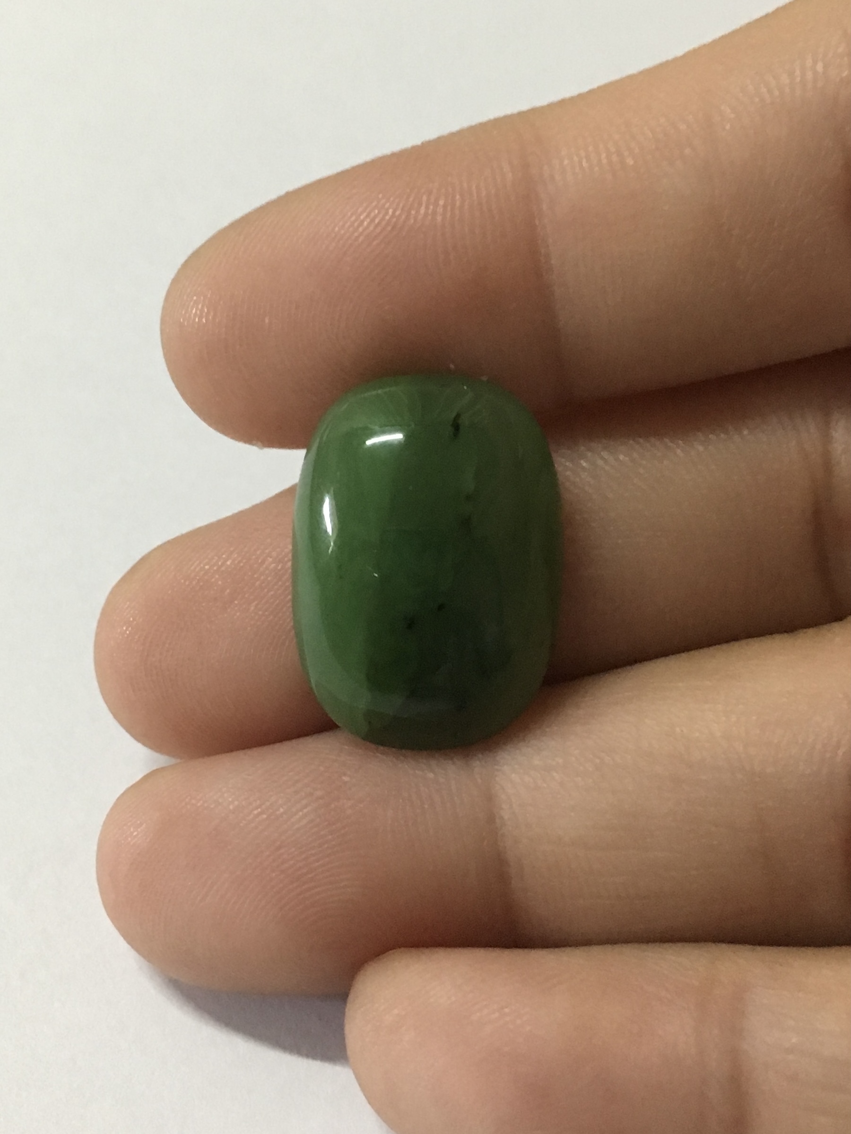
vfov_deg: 61.7
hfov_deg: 48.2
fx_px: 951
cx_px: 426
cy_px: 567
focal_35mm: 29
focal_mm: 4.15
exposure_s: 1/20
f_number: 2.2
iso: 200
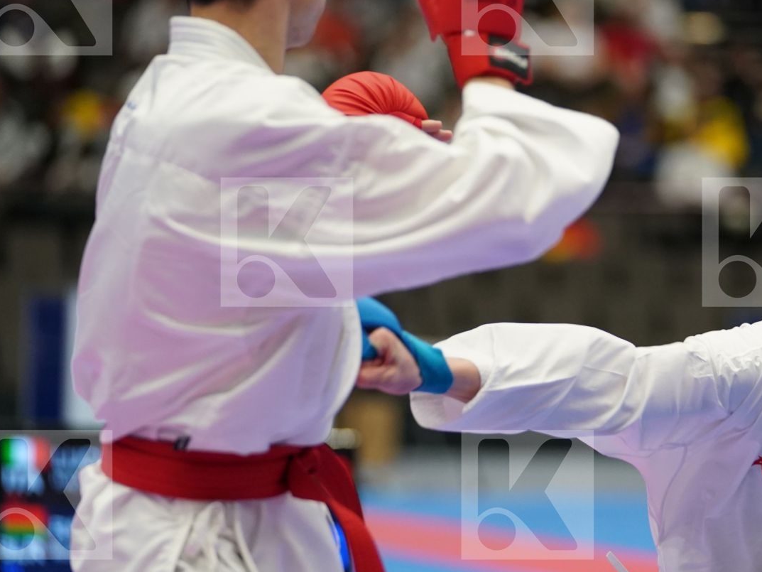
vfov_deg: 6.7
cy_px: 242
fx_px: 4865
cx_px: 528
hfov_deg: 8.9
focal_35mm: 221
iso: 2500
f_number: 2.8
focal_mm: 137
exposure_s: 1/1000
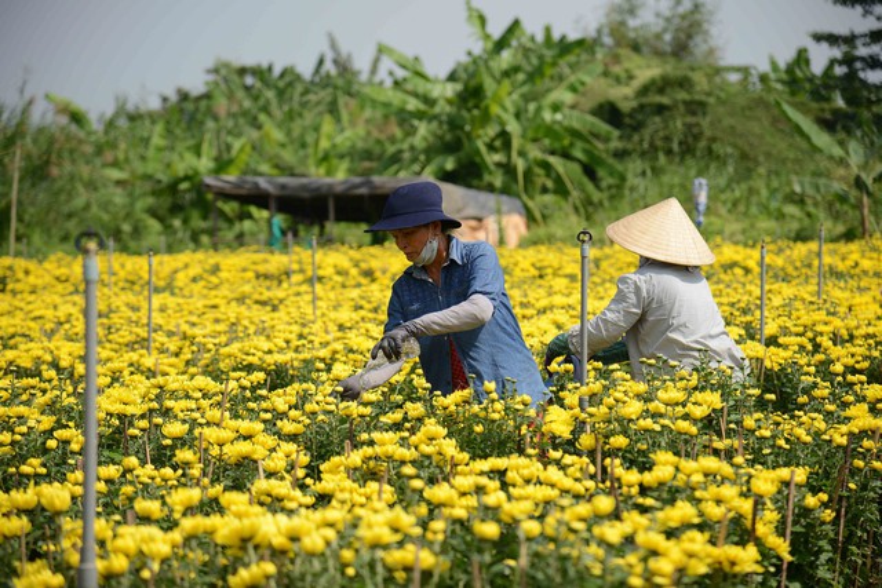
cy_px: 294
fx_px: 2940
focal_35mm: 120
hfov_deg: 17.1
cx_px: 441
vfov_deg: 11.4
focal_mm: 120
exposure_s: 1/2500
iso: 320
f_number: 4.5
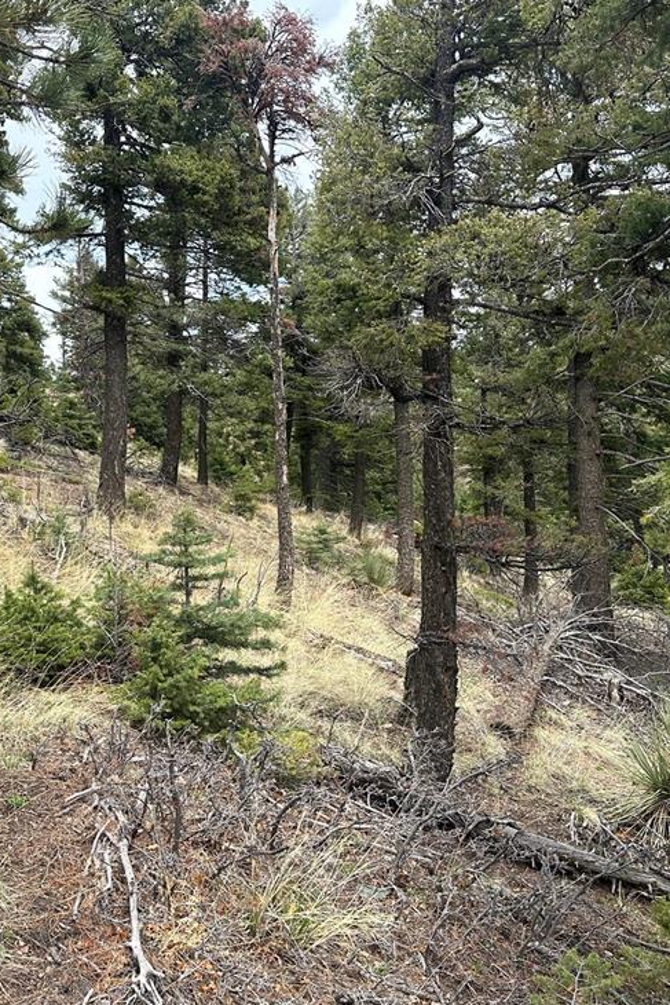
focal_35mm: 35
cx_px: 267
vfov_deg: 54.4
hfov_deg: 37.7
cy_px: 505
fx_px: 977
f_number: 1.78
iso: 80
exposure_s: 1/1321
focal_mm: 6.86
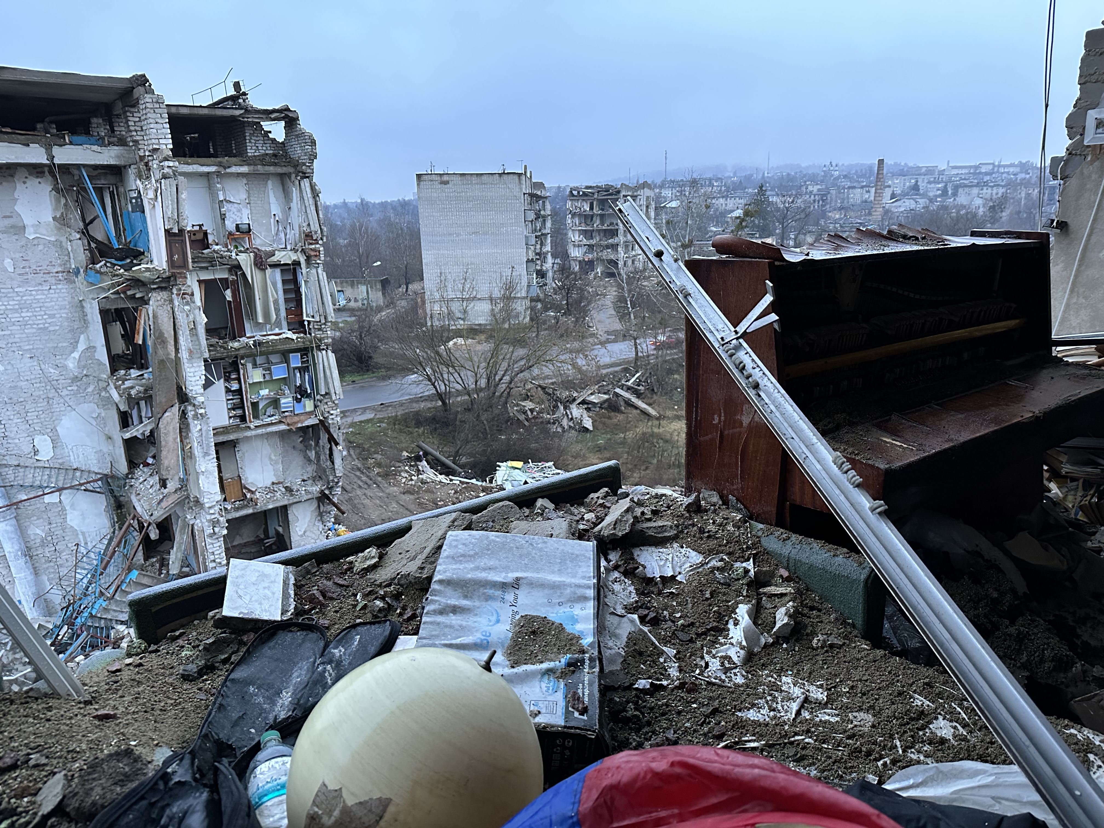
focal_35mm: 24
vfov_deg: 56.8
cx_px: 552
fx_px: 765
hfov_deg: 71.6
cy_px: 414
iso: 1250
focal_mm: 6.86
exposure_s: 1/30
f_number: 1.78
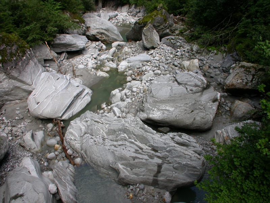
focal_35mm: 38
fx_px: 296
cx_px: 135
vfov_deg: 37.7
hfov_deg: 49.0
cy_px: 102
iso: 100
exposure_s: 1/82.9
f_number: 5.3
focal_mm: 7.85
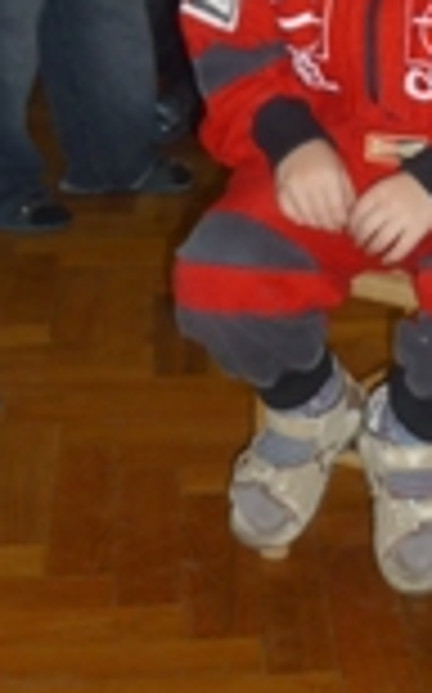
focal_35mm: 102
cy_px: -112
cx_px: 346
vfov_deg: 19.4
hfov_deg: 12.7
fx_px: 1925
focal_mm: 5.5
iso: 125
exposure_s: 1/125
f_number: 2.8
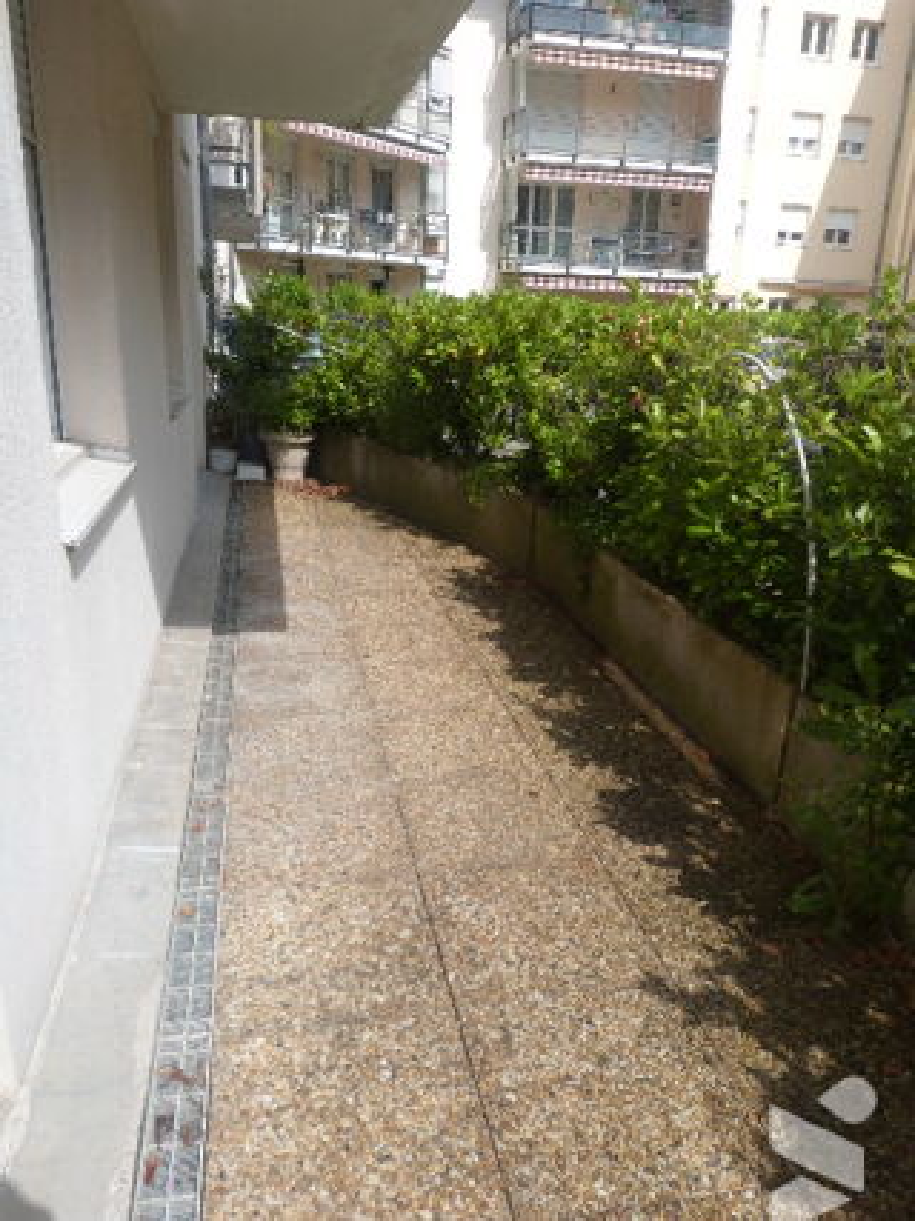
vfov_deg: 69.4
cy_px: 610
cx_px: 458
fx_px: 882
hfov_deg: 54.9
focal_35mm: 25
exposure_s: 1/320
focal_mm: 4.5
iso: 100
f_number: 5.6
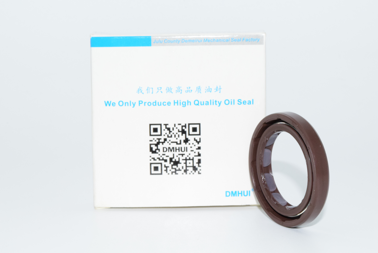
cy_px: 126
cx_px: 189
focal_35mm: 82
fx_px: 867
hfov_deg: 24.6
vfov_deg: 16.6
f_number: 32
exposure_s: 1/60
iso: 1600
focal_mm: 55
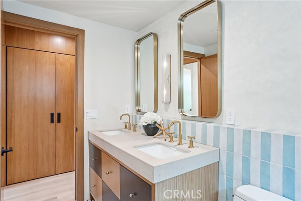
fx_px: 167
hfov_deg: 84.0
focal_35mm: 20
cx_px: 150
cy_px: 100
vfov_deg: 62.0
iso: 400
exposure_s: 1/10
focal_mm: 20
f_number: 8
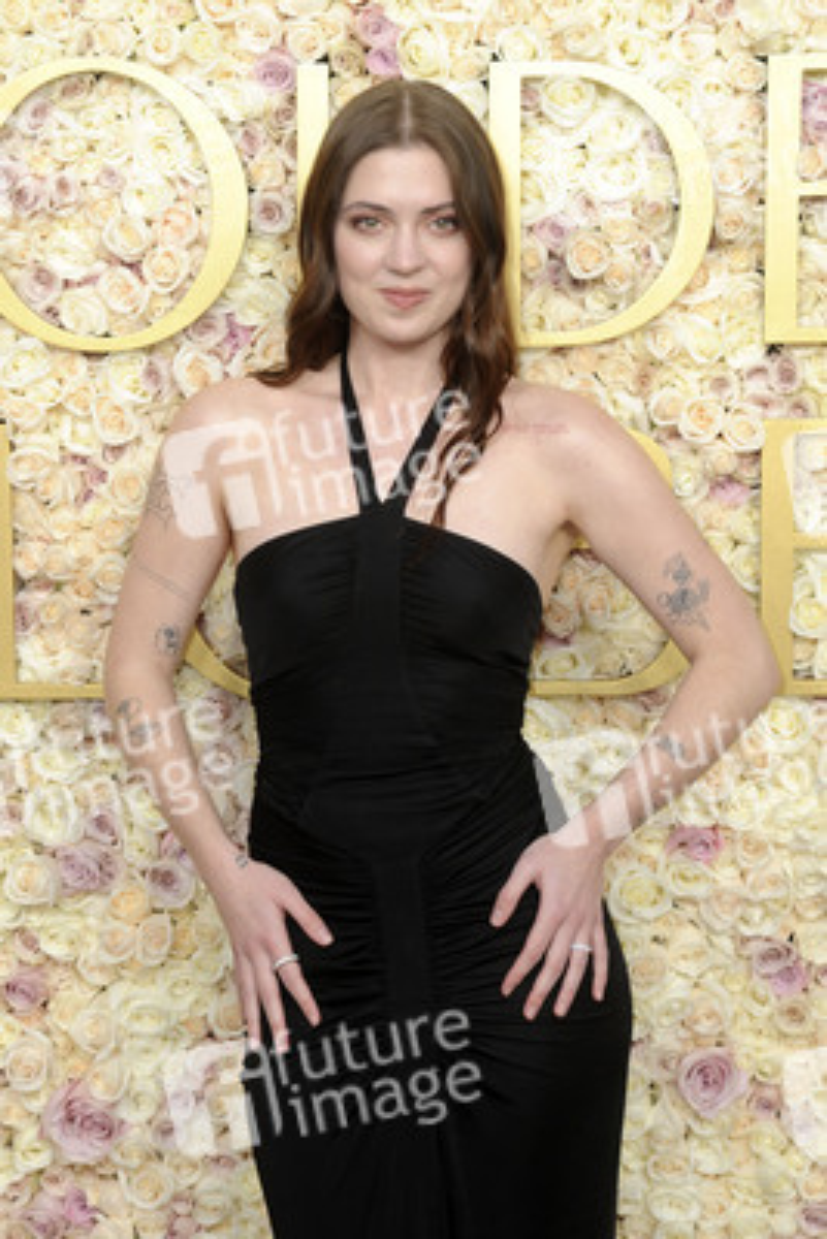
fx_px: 4131
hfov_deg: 11.4
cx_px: 414
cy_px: 620
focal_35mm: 120
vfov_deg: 17.1
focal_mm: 120
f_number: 13
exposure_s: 1/250
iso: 1000
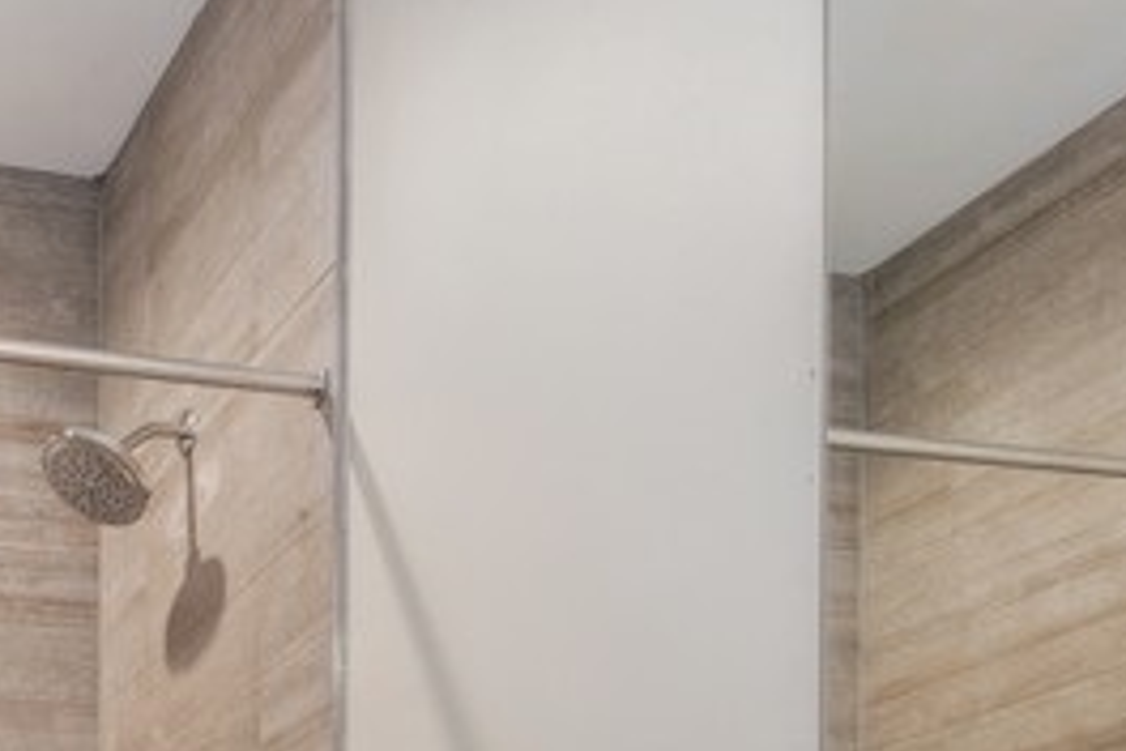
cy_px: 1161
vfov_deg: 21.6
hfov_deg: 32.6
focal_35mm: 51
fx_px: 1595
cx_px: -203
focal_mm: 15
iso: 200
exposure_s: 1/1.25
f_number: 11
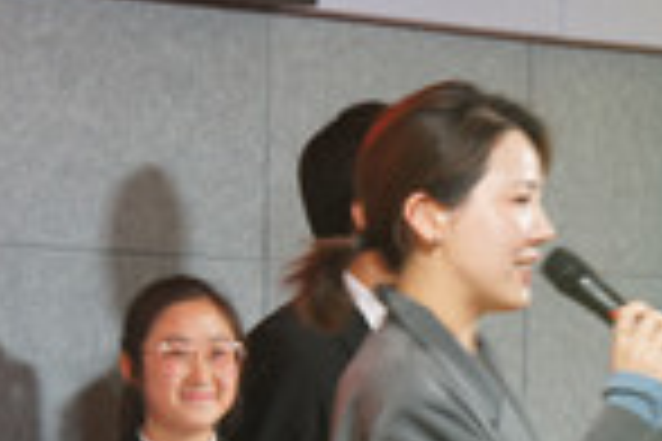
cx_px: 252
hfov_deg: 5.4
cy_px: 405
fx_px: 7037
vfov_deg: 3.6
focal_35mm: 383
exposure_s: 1/8
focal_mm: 75
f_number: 8
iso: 800
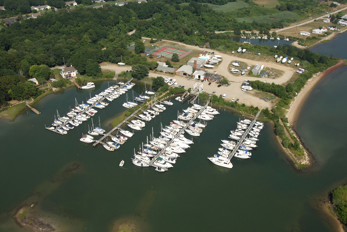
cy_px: 116
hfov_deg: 51.9
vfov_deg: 35.9
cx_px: 170
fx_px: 357
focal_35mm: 37
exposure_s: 1/1000
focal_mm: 24
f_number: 9
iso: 400
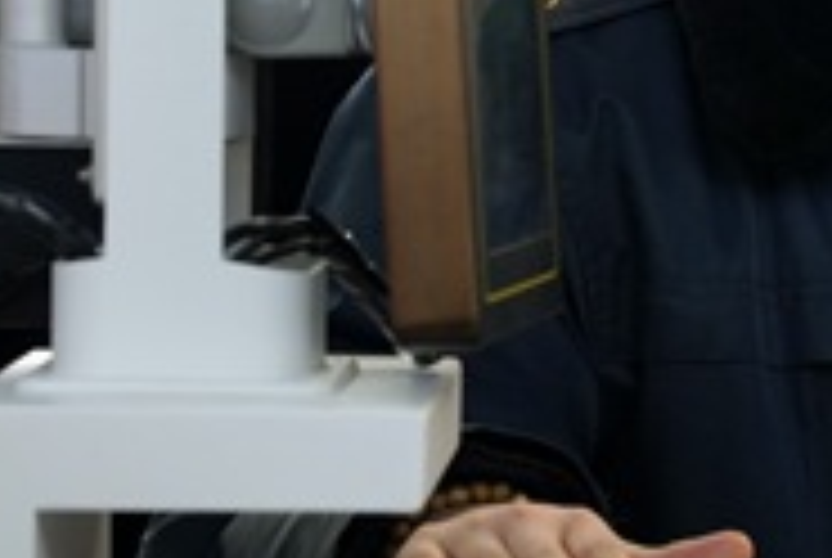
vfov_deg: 6.3
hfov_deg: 8.9
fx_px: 5093
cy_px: 218
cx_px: 1498
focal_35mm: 220
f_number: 4
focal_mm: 51
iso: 800
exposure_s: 1/160
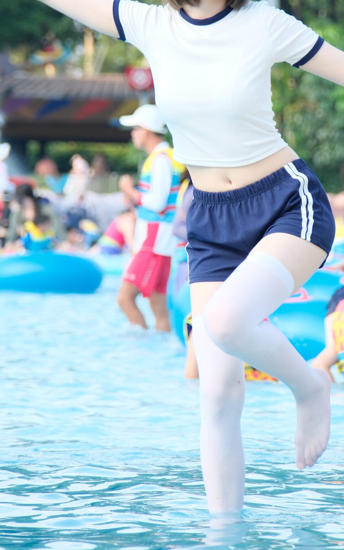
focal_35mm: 290
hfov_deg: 4.5
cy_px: 104
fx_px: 4350
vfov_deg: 7.2
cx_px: 253
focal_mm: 114.3
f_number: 5
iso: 400
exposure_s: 1/320
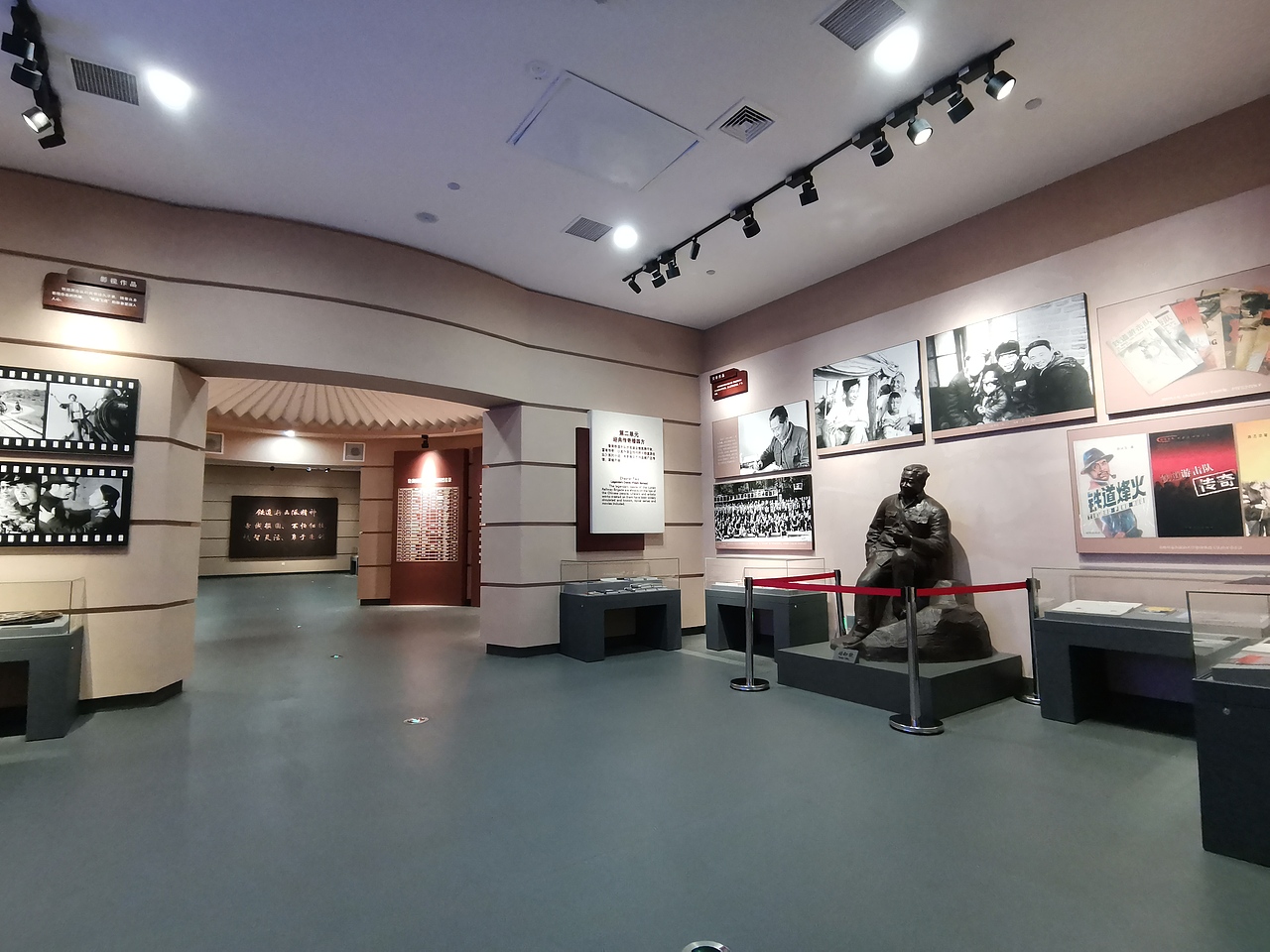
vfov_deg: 74.7
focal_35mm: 17
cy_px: 476
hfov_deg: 91.0
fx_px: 624
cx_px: 635
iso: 400
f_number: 2.2
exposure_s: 1/25
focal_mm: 2.26
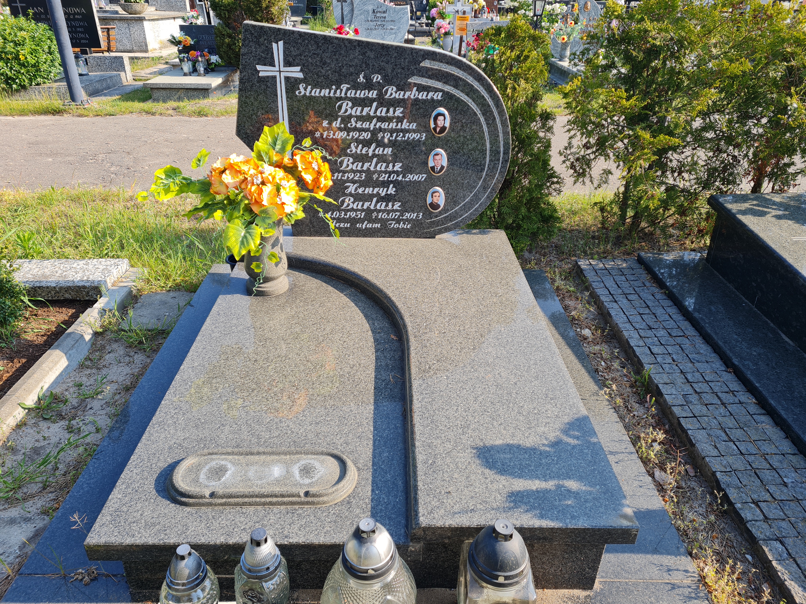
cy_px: 302
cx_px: 403
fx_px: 605
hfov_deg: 67.3
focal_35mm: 26
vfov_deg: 53.1
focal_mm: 5.4
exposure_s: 1/750
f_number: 1.8
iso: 50
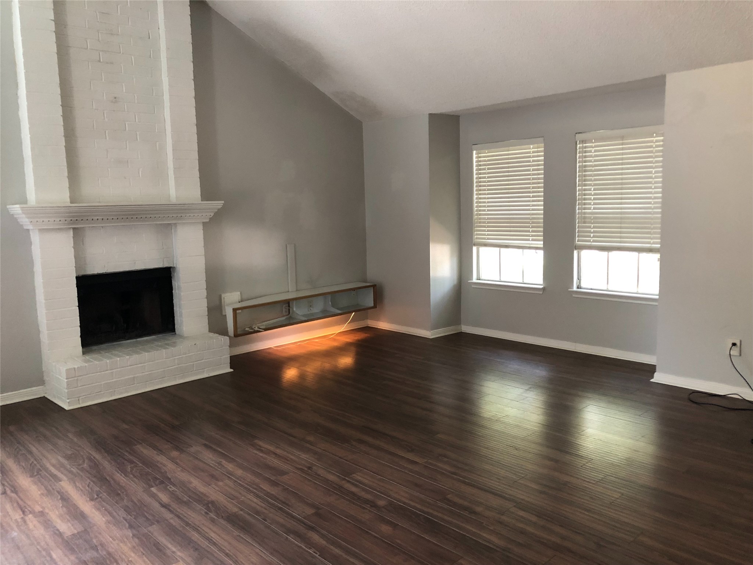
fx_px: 609
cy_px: 282
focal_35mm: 28
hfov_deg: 63.4
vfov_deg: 49.7
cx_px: 376
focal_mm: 3.99
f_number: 1.8
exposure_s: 1/15
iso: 80
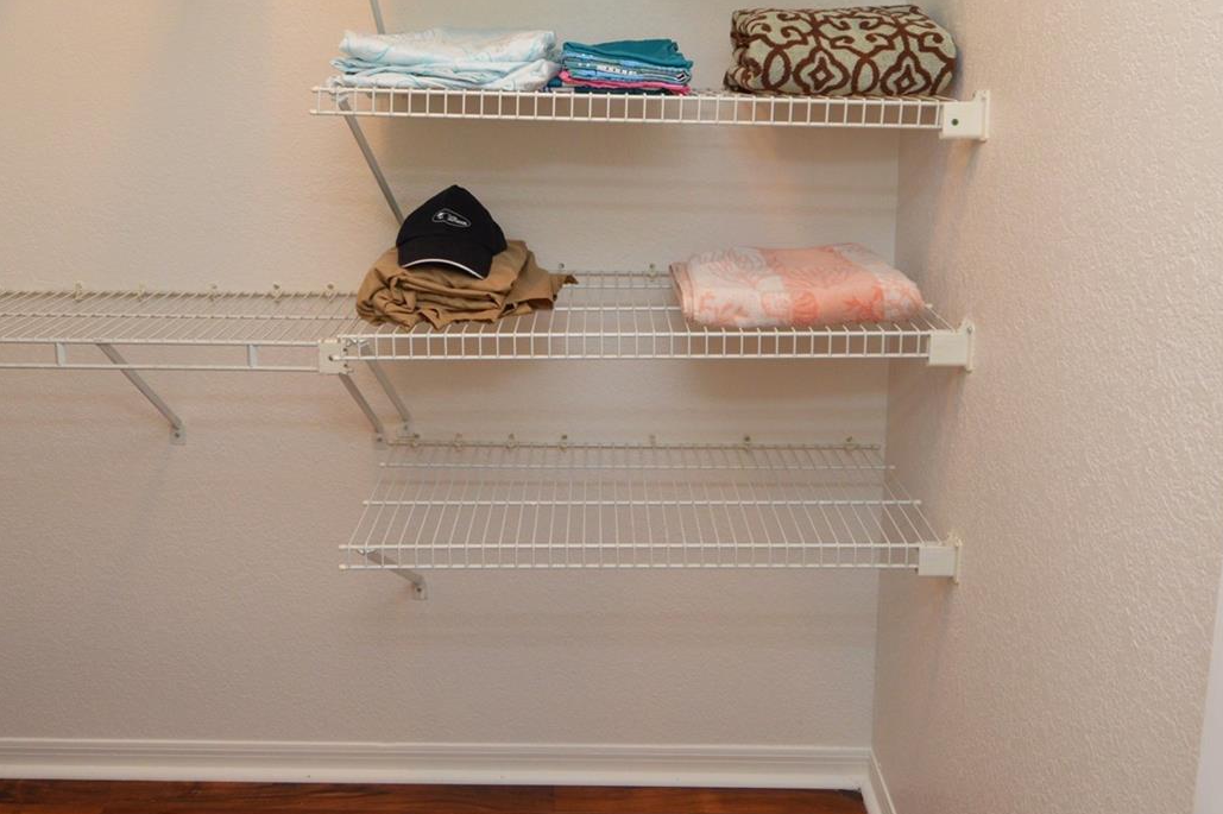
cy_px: 210
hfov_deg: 65.3
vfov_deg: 44.9
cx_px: 548
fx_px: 951
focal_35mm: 28
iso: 500
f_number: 4
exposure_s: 1/60
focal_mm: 12
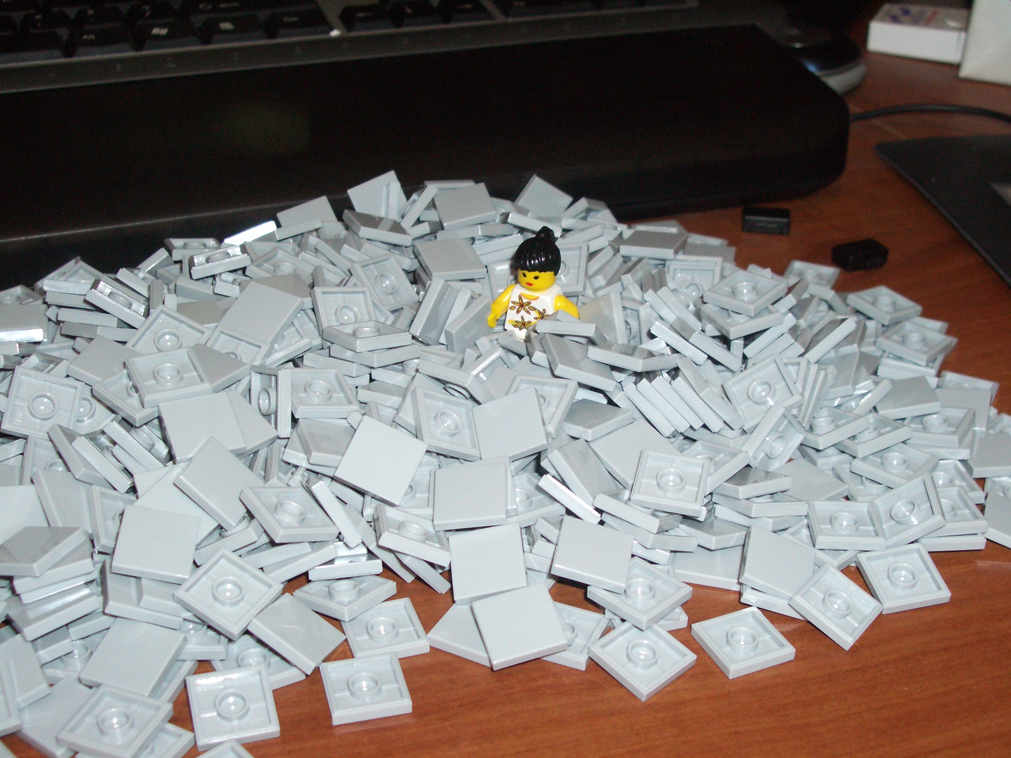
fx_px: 1431
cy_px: 379
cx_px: 506
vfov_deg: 29.7
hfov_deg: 38.9
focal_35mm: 49
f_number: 3.1
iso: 200
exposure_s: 1/60
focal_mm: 8.2
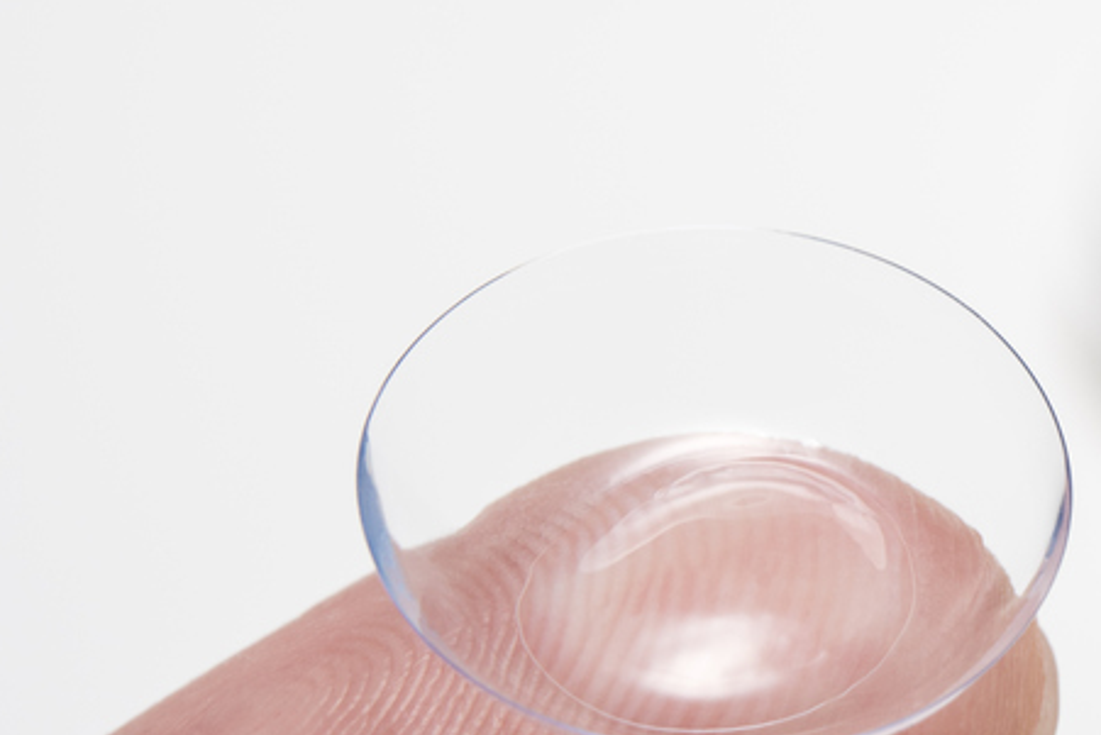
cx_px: 1221
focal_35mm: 167
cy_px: 409
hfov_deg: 12.1
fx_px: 5109
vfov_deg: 8.2
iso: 100
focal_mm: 60
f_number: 22
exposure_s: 1/125
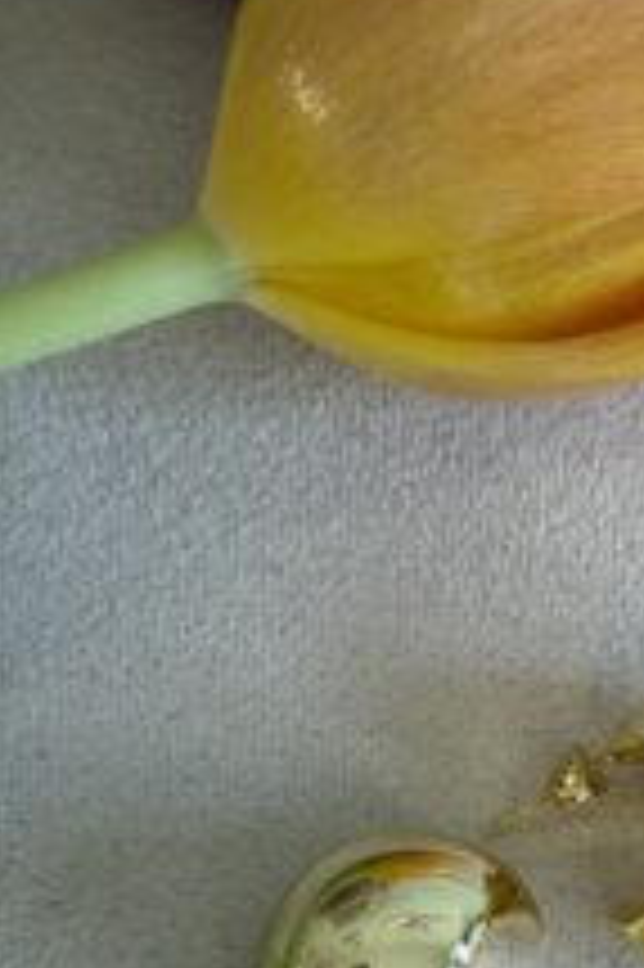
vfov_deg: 21.8
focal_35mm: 93
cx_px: 527
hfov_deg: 14.6
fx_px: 2499
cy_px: 689
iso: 50
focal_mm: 6.76
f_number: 1.78
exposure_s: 1/137
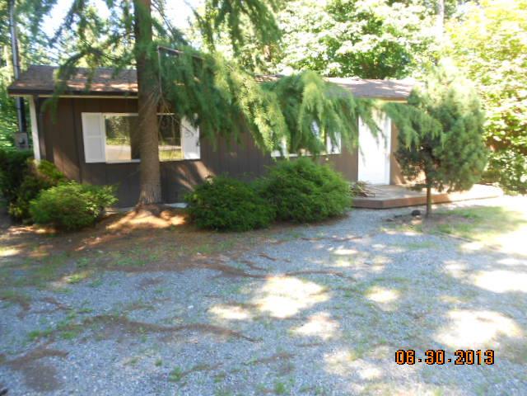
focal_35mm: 26
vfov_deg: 53.1
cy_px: 198
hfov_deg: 67.3
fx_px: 396
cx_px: 264
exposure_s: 1/30
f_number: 3.2
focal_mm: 4.6
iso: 80
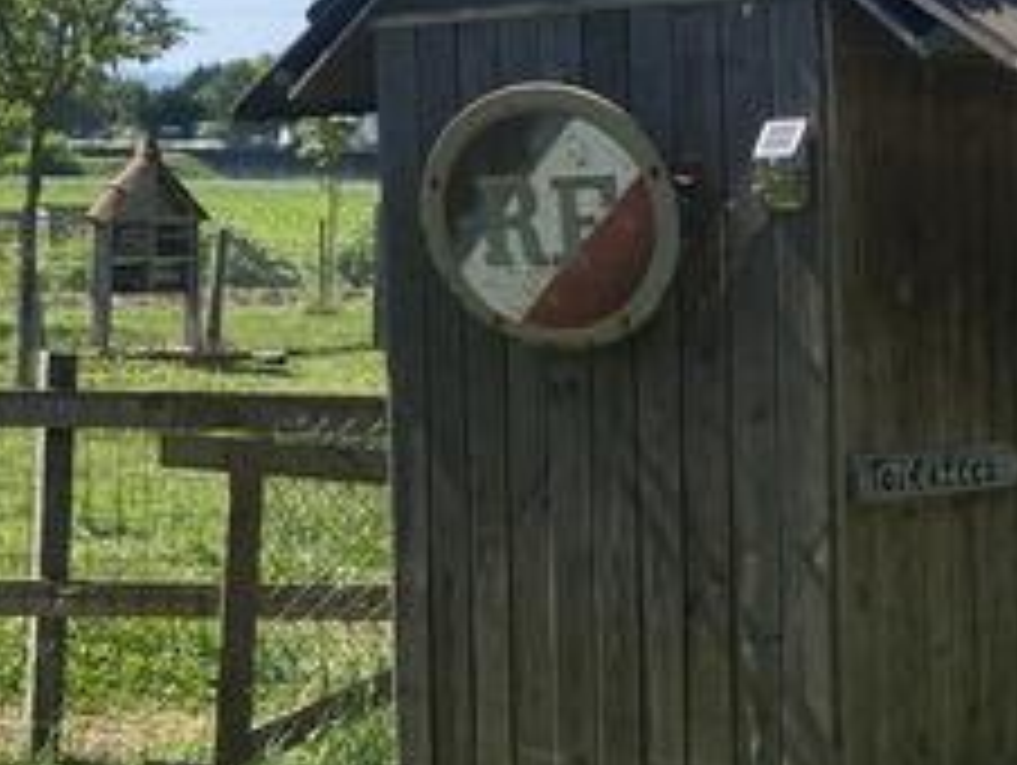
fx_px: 2706
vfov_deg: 16.1
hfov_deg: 17.7
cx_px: -738
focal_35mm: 92
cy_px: 364
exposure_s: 1/2571
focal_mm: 4.25
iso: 32
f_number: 1.8
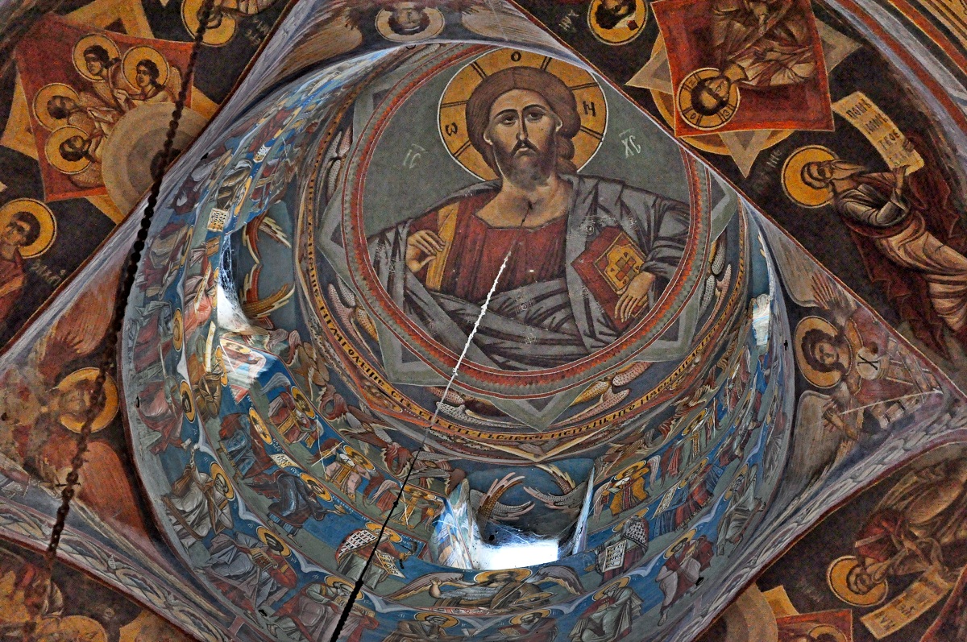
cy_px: 321
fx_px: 2334
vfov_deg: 15.7
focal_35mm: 87
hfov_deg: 23.4
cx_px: 484
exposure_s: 1/30
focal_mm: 58
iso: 3200
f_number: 5.6
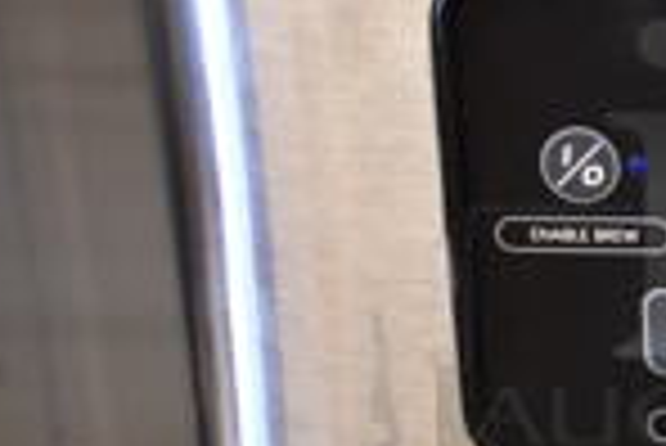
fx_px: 2055
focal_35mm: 111
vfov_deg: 12.4
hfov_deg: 17.0
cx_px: 940
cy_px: 225
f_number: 3.5
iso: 560
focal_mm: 18
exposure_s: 1/30
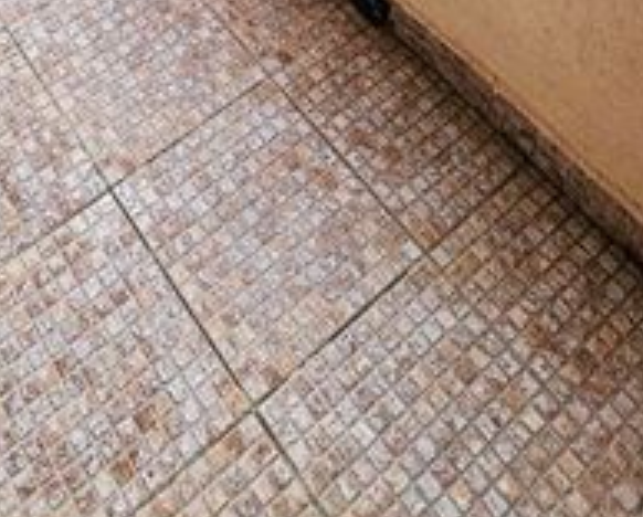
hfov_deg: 38.0
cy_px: -321
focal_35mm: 46
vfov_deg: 23.6
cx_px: 85
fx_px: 877
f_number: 2.2
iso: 32
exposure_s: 1/310
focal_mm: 1.7
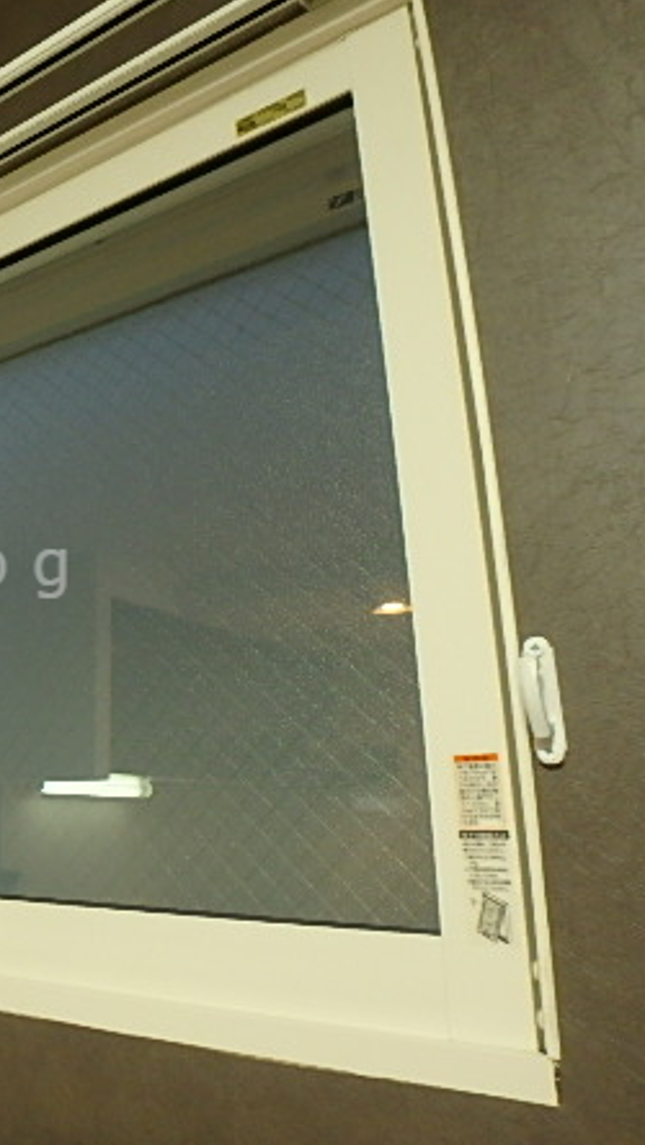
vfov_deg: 59.5
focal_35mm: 33
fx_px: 1003
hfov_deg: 31.0
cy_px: 567
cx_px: -95
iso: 320
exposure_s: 1/30
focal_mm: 3.7
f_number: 3.5
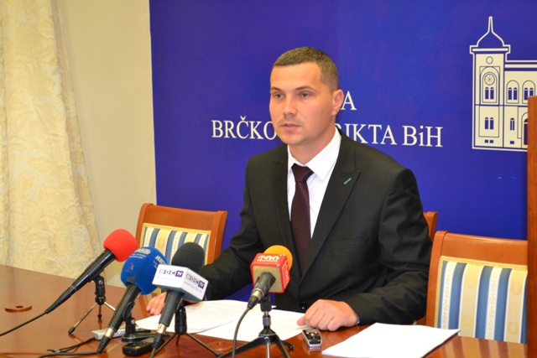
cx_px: 268
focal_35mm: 72
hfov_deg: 28.1
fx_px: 1074
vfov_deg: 18.9
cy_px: 179
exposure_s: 1/60
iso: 1800
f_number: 5.3
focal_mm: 48
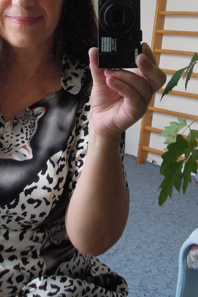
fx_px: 429
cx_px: 129
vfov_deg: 34.4
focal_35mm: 52
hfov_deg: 25.9
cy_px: -7
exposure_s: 1/20
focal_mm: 4.3
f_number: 2.8
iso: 400
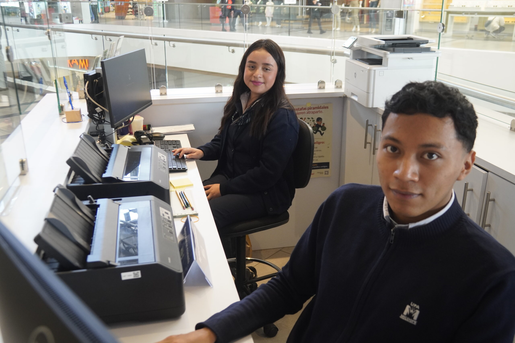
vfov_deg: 38.4
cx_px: 258
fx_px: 494
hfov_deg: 55.1
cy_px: 172
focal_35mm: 34
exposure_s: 1/60
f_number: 4
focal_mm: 23
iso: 1250
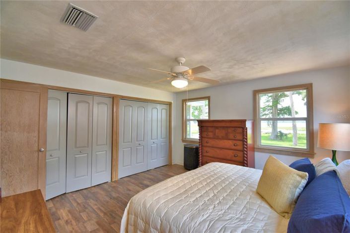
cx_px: 175
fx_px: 146
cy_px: 116
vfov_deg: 77.2
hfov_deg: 100.4
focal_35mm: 15
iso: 280
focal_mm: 10
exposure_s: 1/125
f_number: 4.5
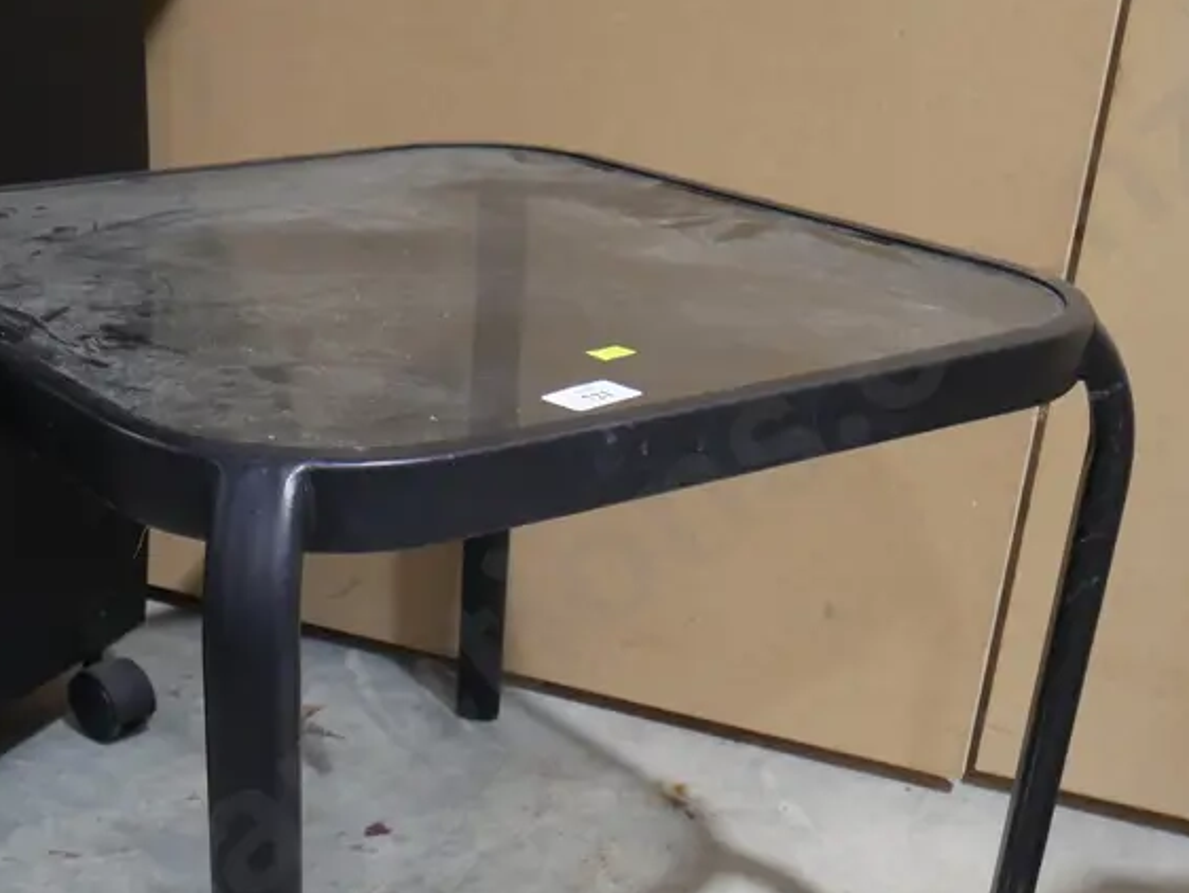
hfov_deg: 36.9
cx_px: 353
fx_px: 1753
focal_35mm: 51
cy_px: 763
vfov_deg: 27.8
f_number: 4.5
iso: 640
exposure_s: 1/60
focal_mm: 14
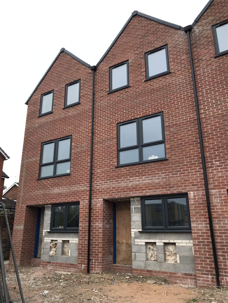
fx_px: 246
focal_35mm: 28
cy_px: 152
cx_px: 114
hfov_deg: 49.7
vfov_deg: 63.4
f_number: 1.8
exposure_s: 1/124
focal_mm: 3.99
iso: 20
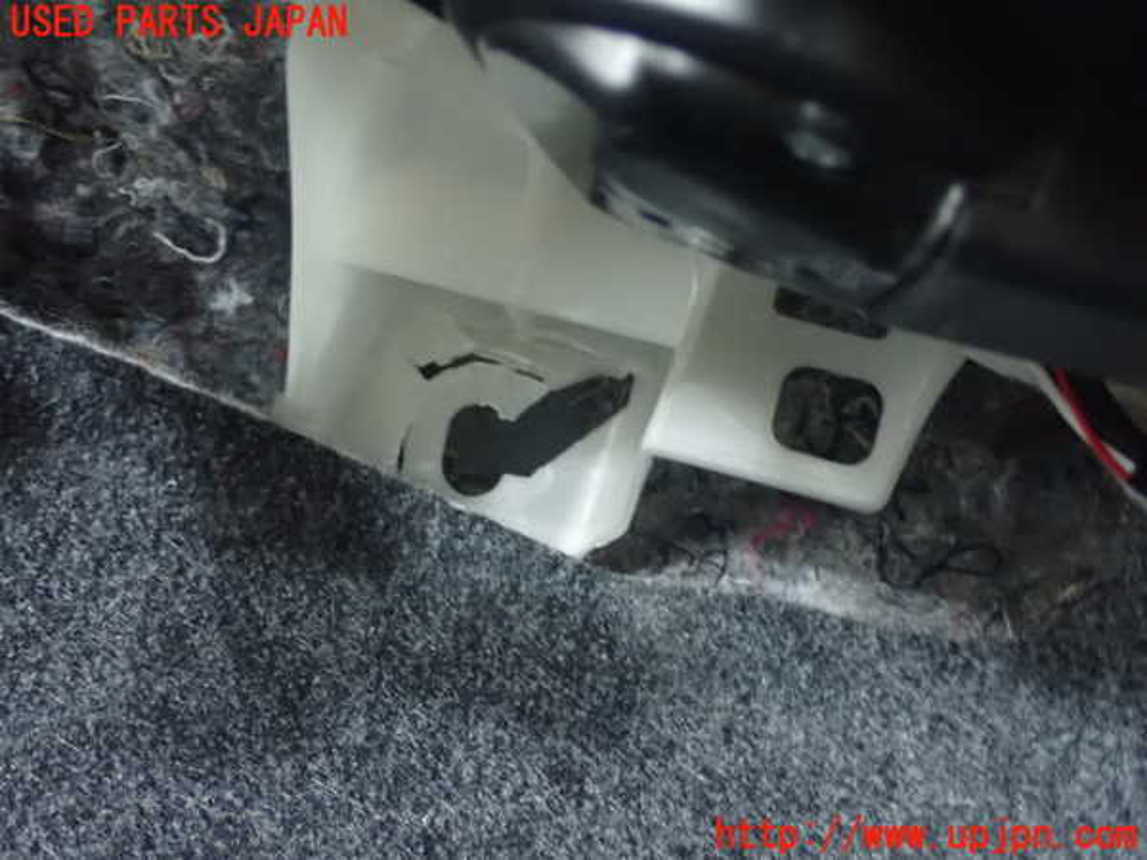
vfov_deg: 24.0
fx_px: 2021
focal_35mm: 61
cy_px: 430
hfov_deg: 31.7
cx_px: 574
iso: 1600
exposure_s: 1/15
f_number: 3.6
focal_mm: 11.01
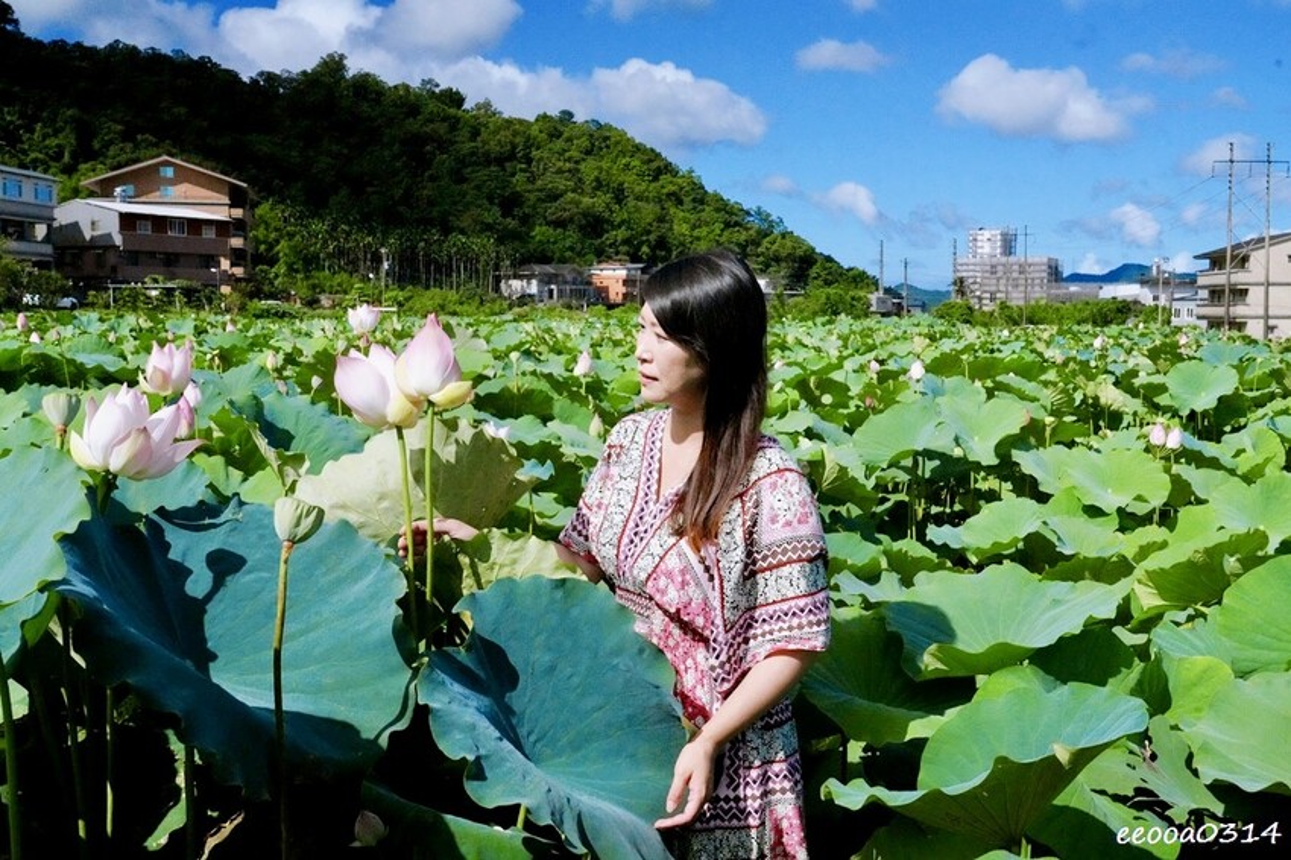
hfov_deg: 51.9
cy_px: 430
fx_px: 1326
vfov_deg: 35.9
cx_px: 646
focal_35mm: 37
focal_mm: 37
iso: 6400
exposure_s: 1/8000
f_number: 16
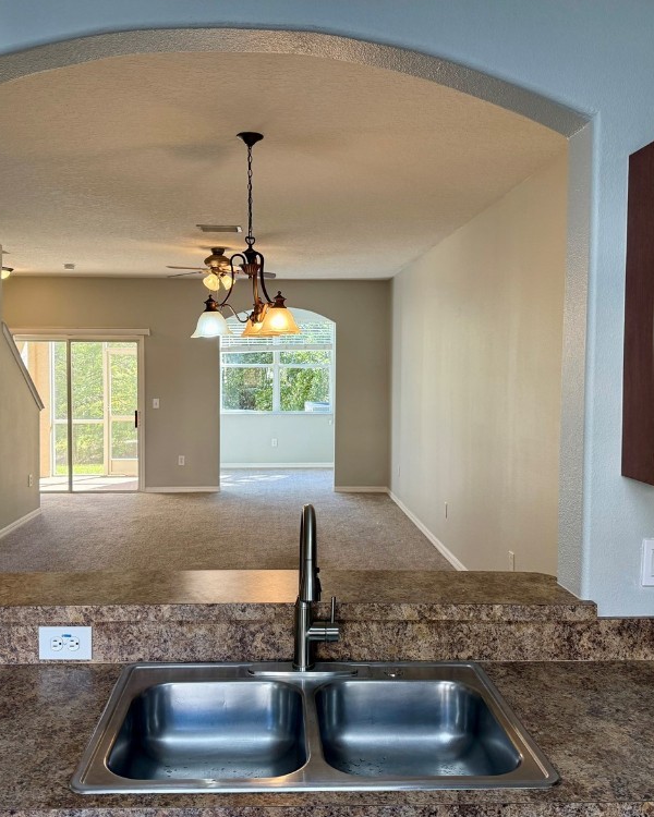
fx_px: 774
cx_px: 296
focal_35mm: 32
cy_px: 401
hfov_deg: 45.7
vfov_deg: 55.7
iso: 200
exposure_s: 1/237
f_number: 1.78
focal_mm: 6.76
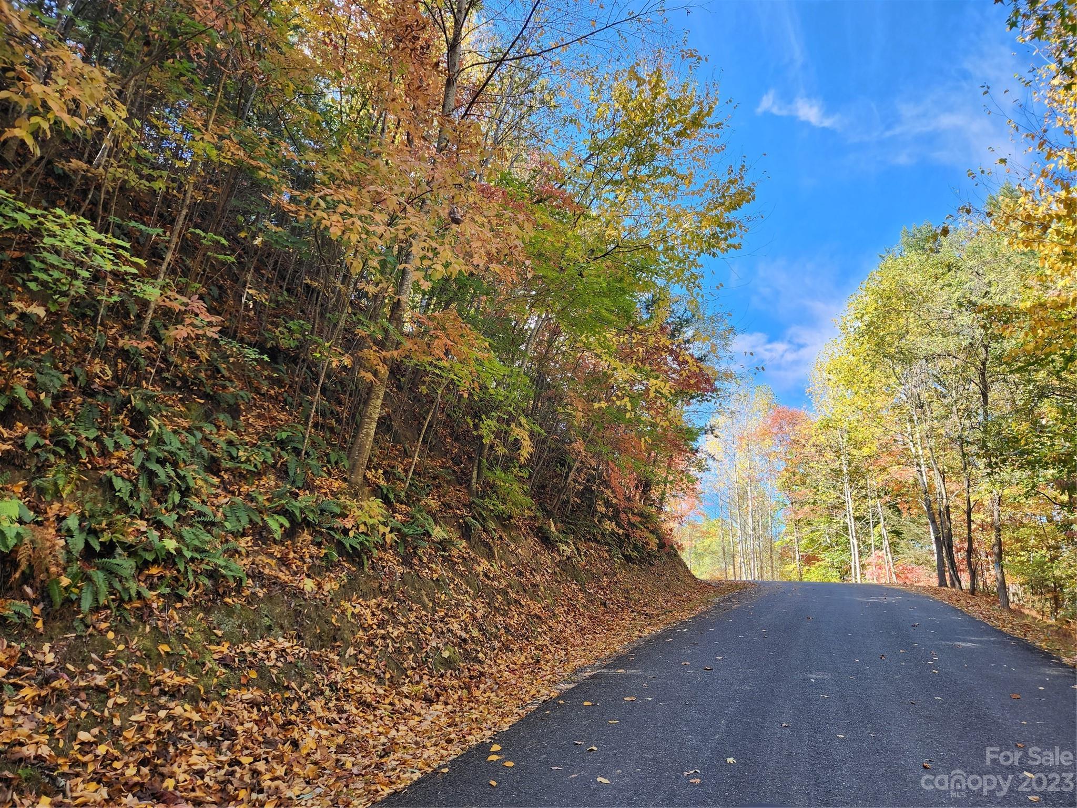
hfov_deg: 73.9
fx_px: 716
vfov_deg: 58.9
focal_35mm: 23
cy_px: 404
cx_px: 538
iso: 20
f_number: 1.8
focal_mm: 5.4
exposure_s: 1/180
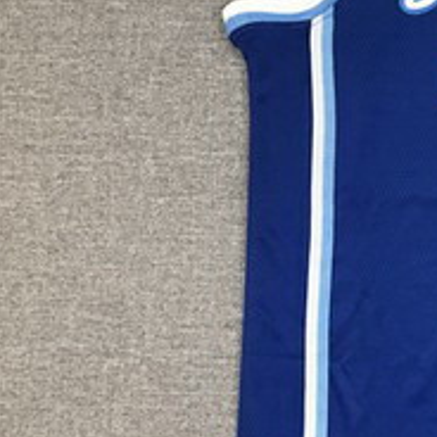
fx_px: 1228
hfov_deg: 18.9
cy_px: 223
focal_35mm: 86
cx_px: 546
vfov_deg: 20.2
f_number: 1.8
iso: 25
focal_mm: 3.99
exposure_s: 1/33
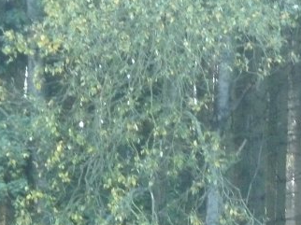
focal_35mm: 379
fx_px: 3293
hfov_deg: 5.2
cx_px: 414
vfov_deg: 3.9
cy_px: 220
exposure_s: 1/80
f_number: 4.4
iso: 800
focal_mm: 19.5
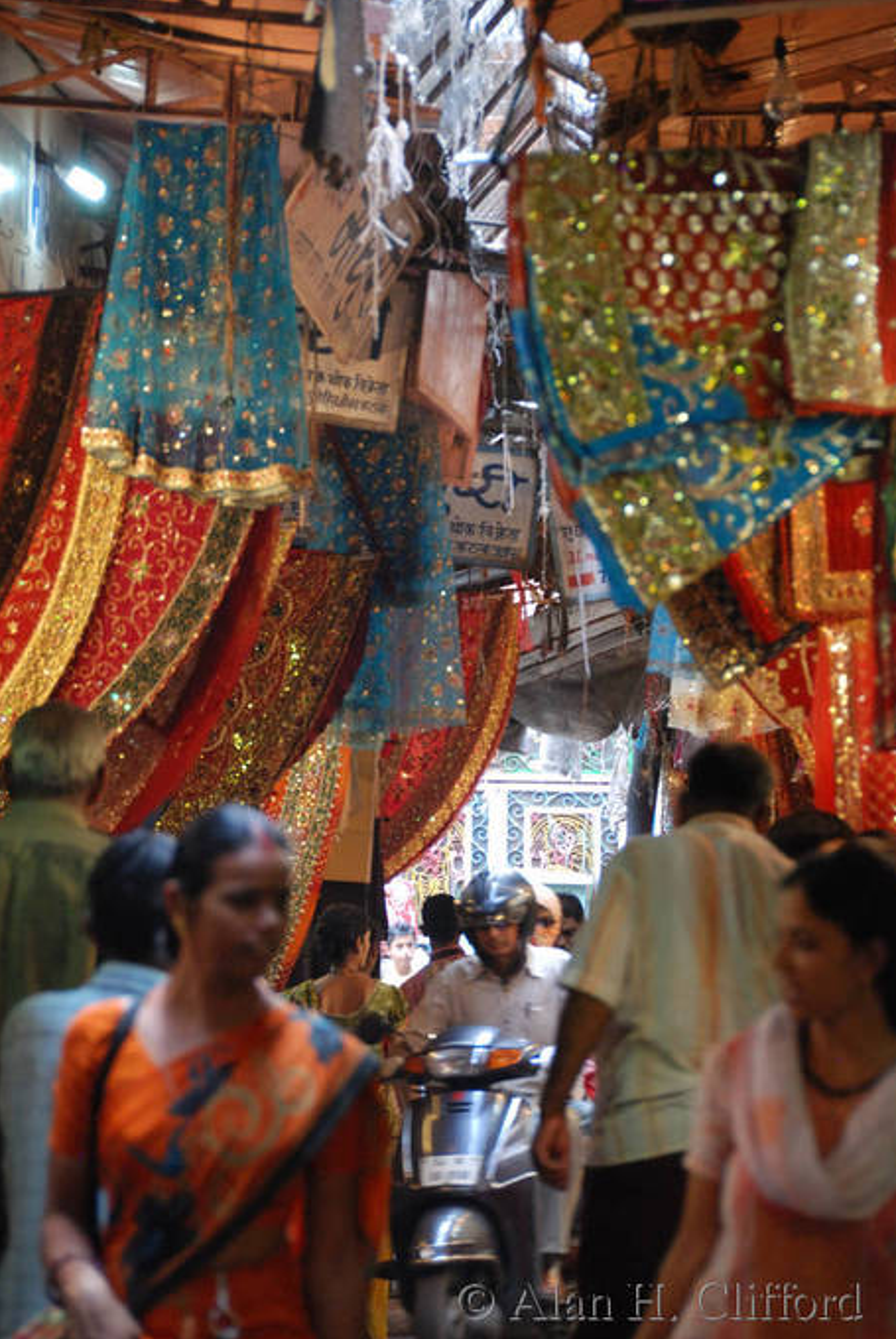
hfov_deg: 6.6
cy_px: 660
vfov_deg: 9.9
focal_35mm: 209
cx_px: 457
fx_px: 7764
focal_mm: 135
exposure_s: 1/30
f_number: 5.6
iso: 1100
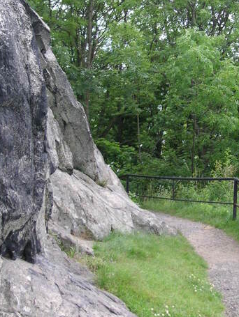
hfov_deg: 22.6
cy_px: 151
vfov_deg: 29.8
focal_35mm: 65
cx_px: 145
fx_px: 598
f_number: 2.8
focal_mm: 6.1
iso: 50
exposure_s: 1/180
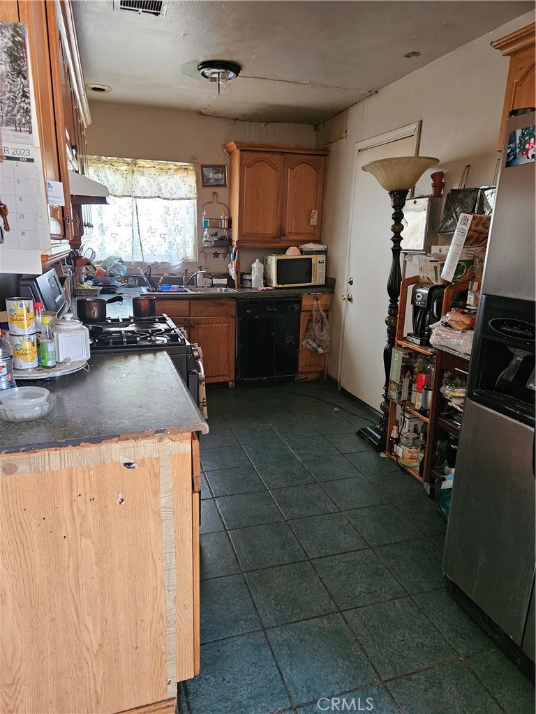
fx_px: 475
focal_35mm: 23
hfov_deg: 58.9
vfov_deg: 73.9
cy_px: 357
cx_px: 268
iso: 800
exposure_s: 1/24
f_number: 1.8
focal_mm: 5.4
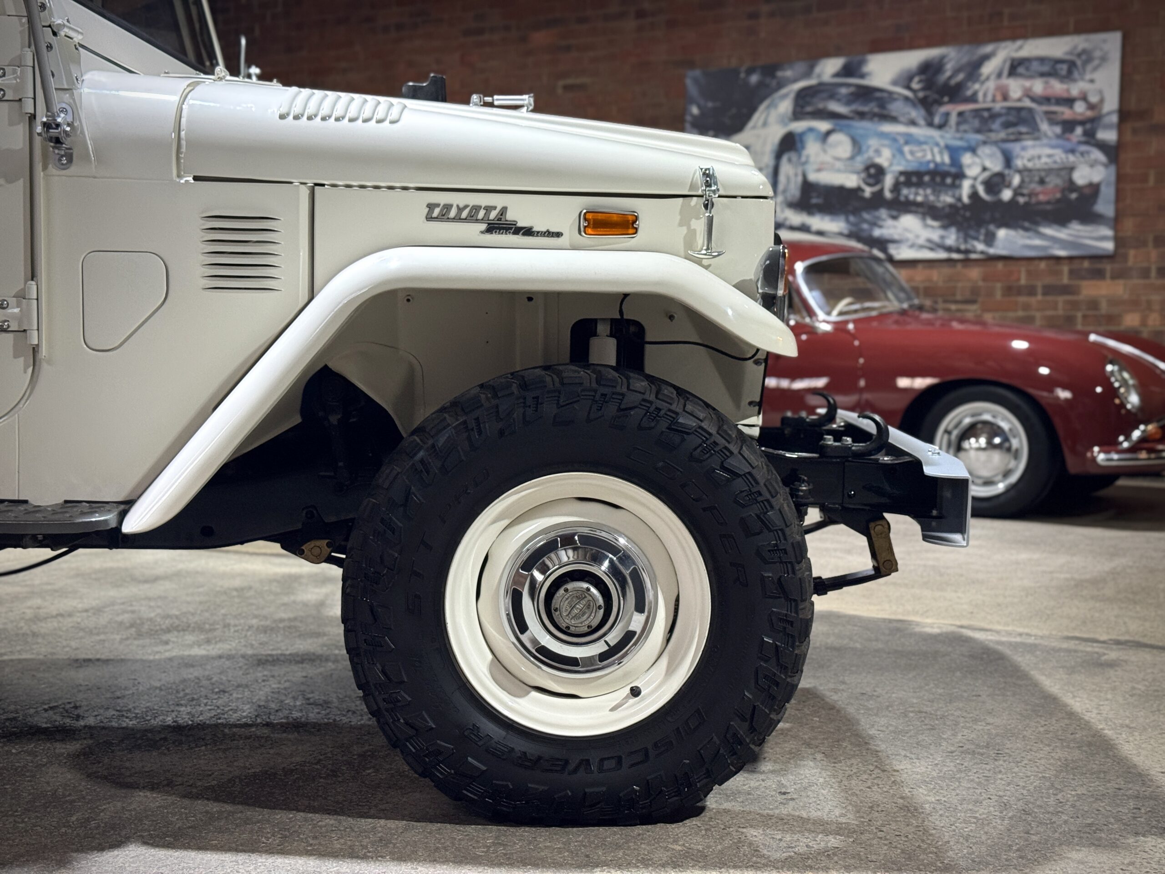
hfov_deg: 39.7
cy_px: 437
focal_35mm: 48
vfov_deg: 30.3
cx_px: 582
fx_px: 1615
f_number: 1.78
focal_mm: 6.76
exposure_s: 1/50
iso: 250
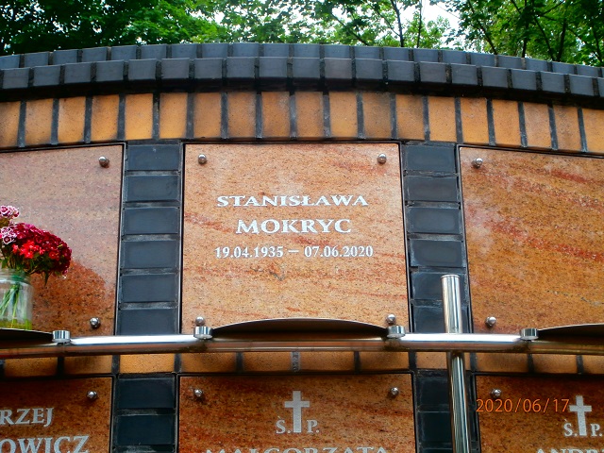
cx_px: 302
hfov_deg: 33.8
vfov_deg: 25.7
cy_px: 226
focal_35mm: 57
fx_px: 995
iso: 100
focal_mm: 10.11
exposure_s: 1/100
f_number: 4.5
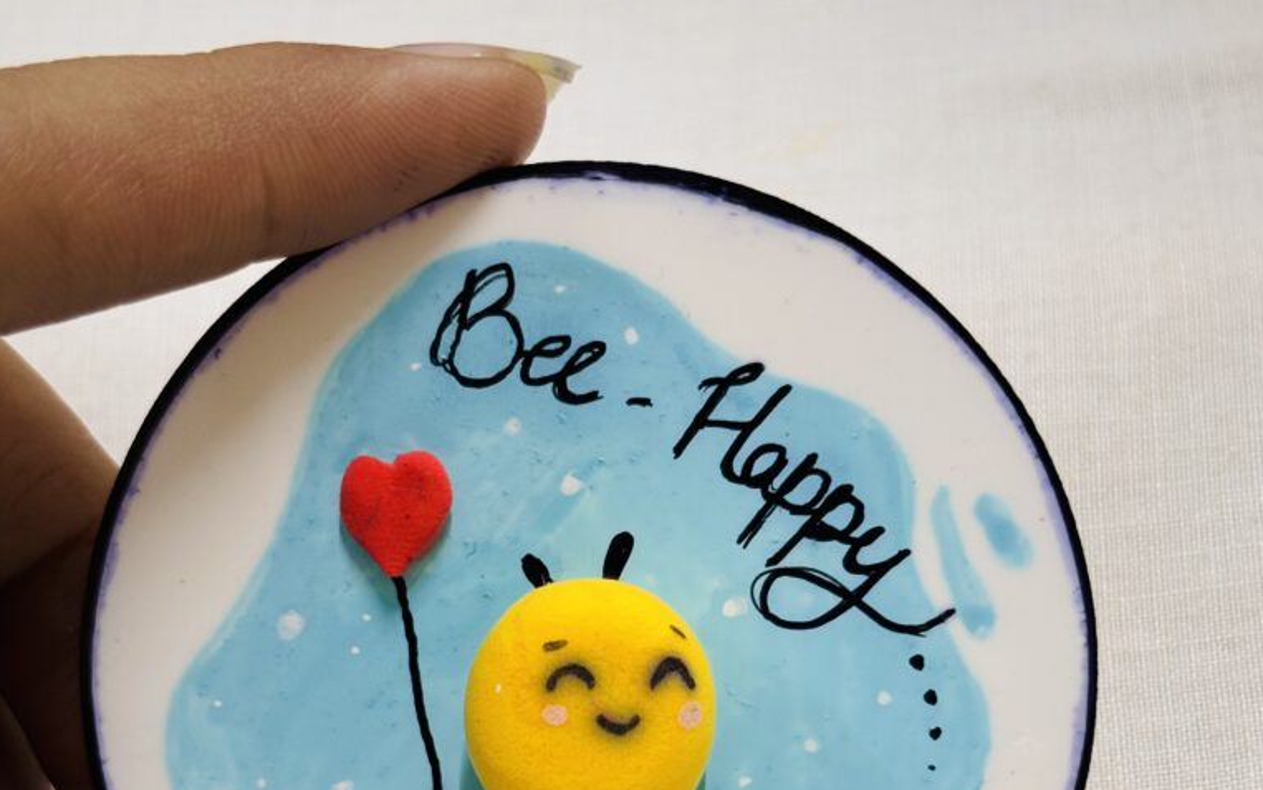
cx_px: 632
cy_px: 702
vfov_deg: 17.4
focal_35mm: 74
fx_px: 2547
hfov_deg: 27.8
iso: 64
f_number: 1.6
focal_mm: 5.96
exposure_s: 1/50
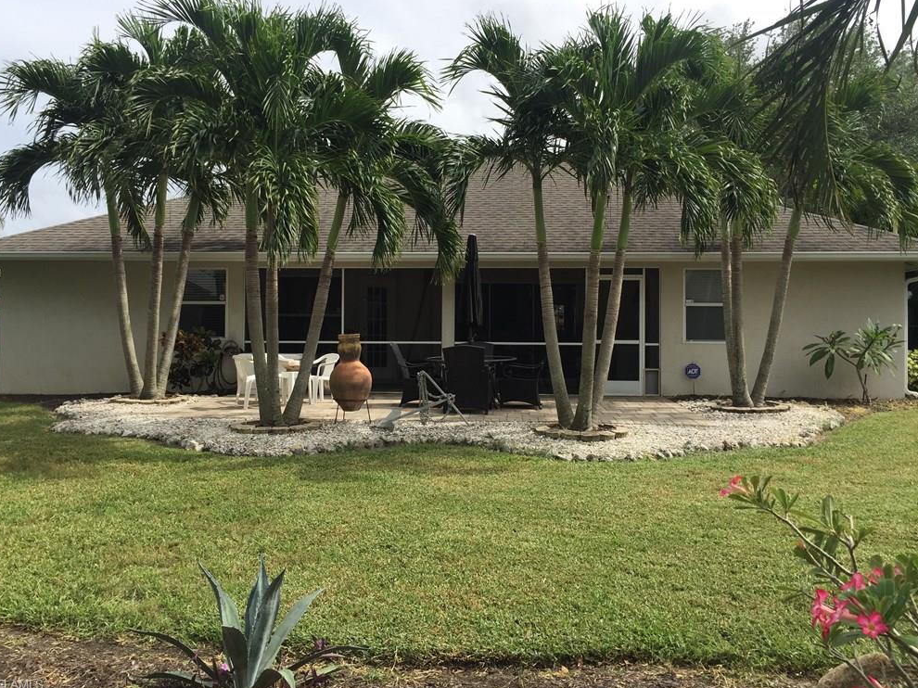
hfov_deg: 60.0
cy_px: 338
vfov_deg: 46.8
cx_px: 450
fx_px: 795
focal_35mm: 30
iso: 32
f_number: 2.2
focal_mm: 4.15
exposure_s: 1/1582
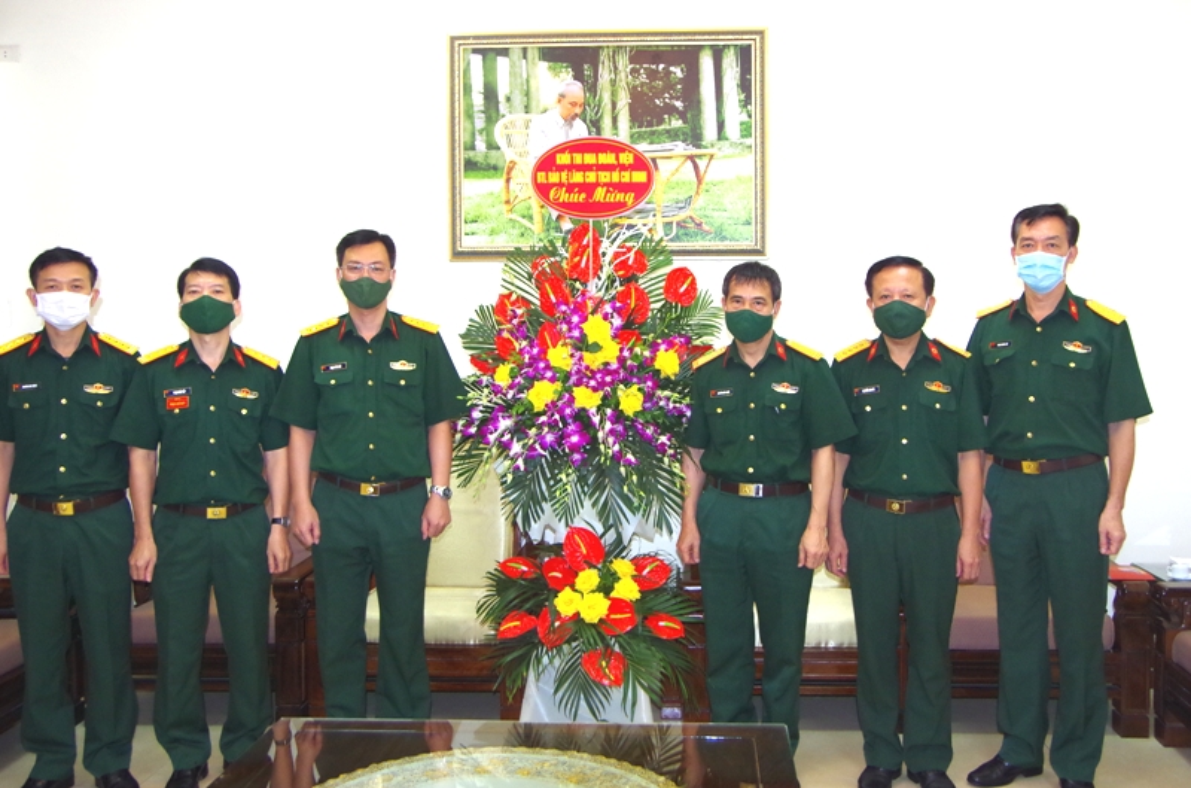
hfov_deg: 60.4
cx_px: 596
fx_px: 1023
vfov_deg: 42.1
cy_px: 394
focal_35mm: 31
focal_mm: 21
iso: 1600
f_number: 4
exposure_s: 1/125
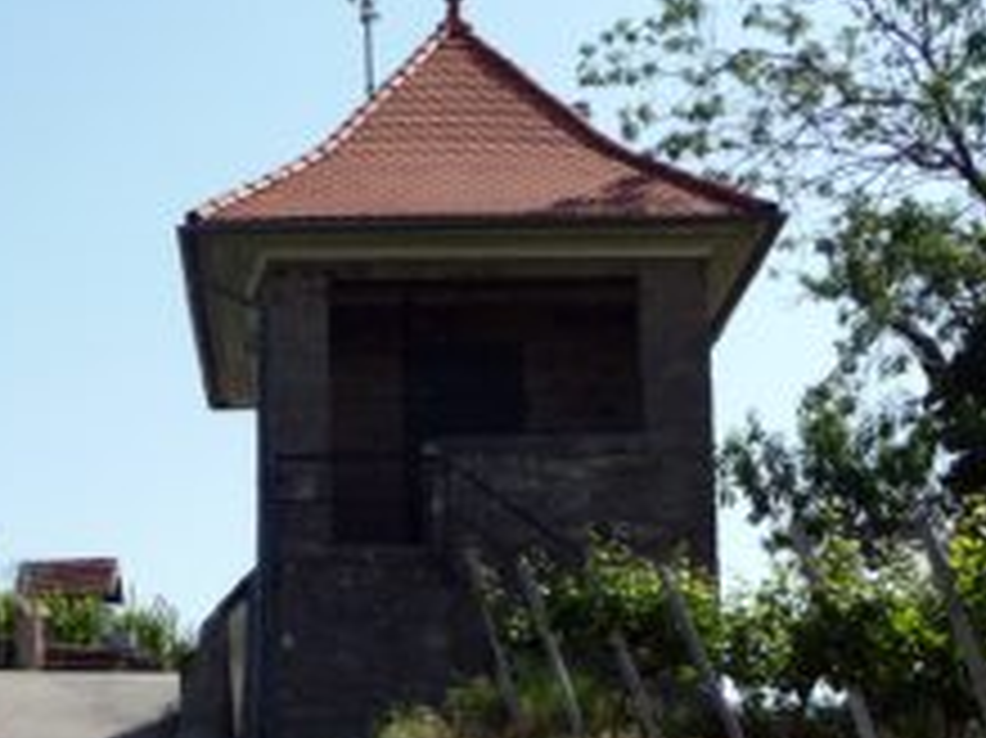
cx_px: 248
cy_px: 554
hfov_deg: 26.0
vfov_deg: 19.7
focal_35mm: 74
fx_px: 2107
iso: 100
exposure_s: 1/800
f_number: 4.1
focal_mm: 7.6
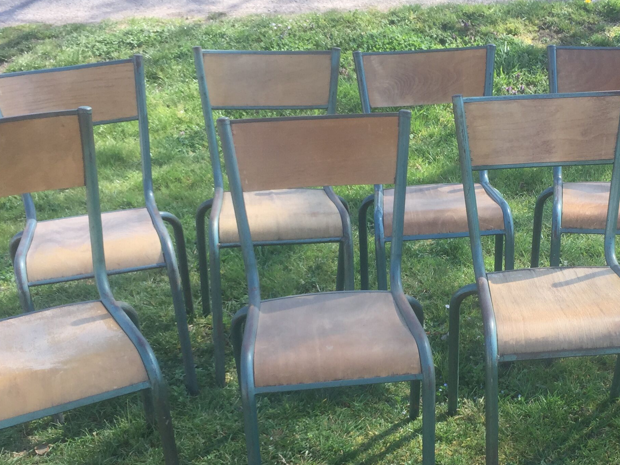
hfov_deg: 36.3
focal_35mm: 52
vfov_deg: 27.7
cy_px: 333
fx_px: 931
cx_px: 437
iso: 32
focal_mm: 4.15
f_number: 2.2
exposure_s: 1/416
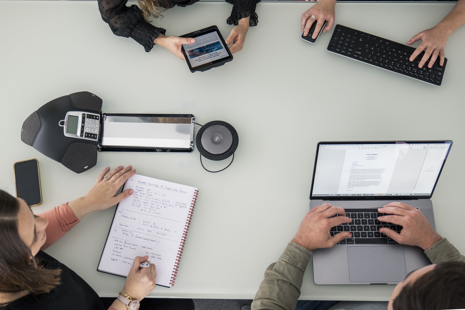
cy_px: 155
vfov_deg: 33.4
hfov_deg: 48.5
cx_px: 232
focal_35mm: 40
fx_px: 517
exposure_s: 1/60
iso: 500
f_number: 4.8
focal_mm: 40
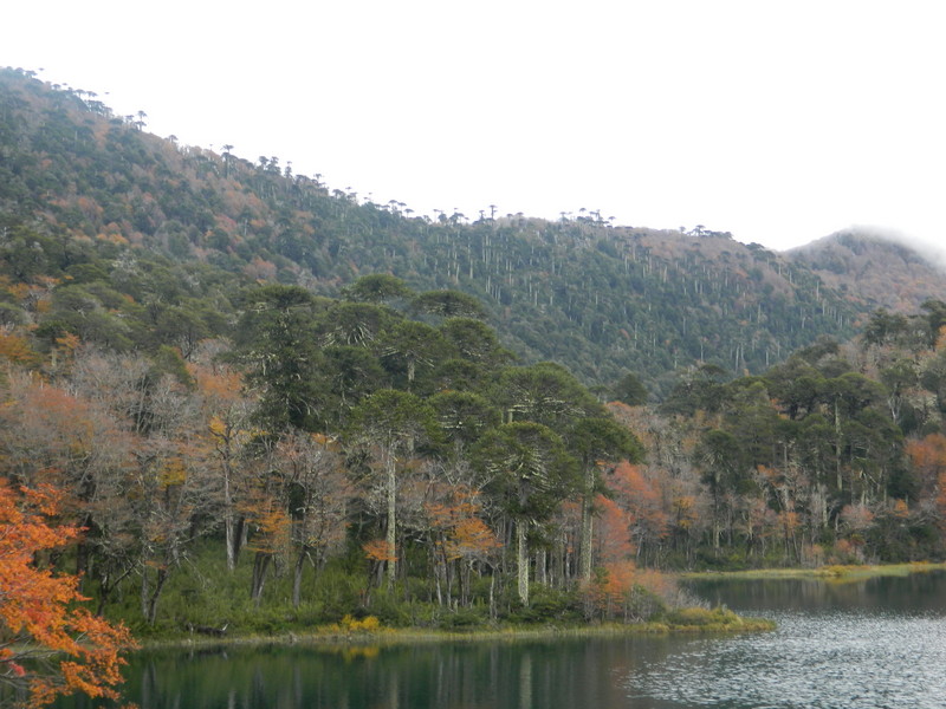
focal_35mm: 70
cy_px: 354
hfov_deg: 27.8
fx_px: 1913
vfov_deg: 21.0
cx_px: 473
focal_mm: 12.6
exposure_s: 1/80
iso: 80
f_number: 4
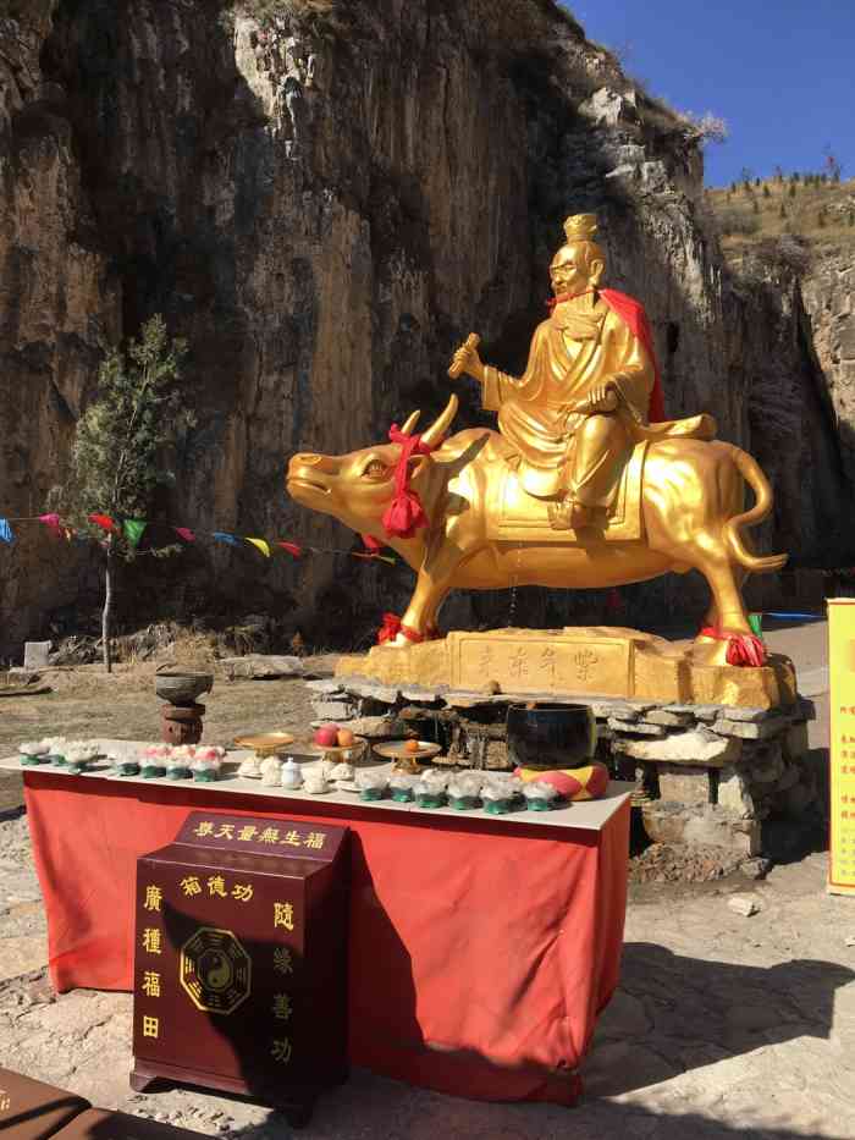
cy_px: 570
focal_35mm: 29
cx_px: 428
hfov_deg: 48.2
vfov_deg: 61.7
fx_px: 955
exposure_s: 1/1672
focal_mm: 4.15
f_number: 2.2
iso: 25
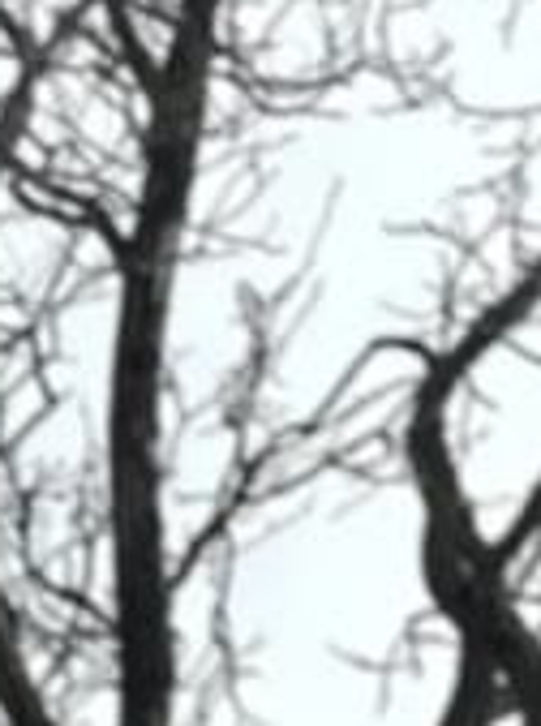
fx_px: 3974
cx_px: -1486
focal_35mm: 190
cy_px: 2616
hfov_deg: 6.5
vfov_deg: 7.9
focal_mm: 6.86
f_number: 1.78
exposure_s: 1/927
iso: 80
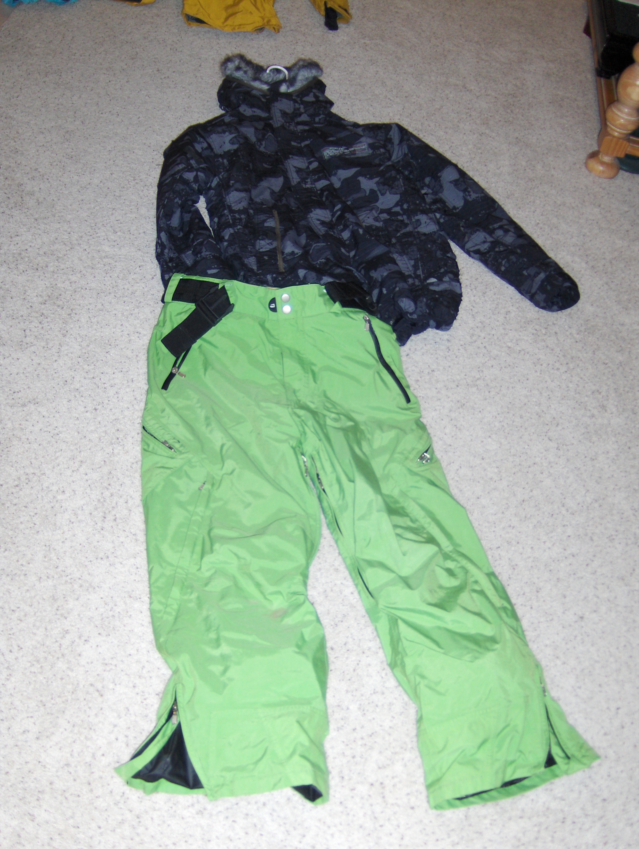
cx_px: 320
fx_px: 860
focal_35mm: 35
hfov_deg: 40.8
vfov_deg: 52.6
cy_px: 424
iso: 100
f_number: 2.8
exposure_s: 1/60
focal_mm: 7.5
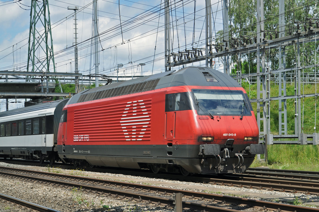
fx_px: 690
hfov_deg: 26.0
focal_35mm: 78
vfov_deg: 17.4
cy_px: 106
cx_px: 160
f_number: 5.6
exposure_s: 1/1000
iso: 250
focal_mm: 52
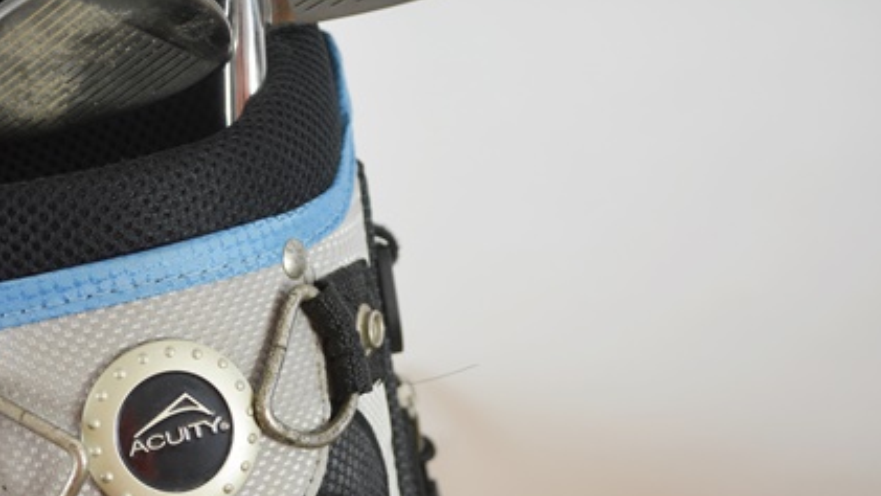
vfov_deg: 14.1
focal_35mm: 85
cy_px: 410
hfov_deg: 24.9
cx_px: 274
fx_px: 1986
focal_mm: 38
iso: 400
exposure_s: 1/80
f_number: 5
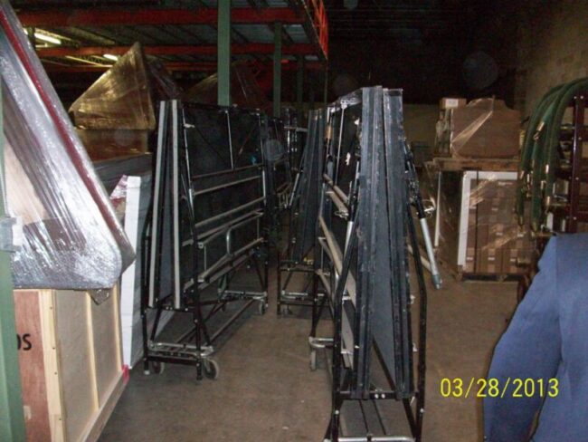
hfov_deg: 53.9
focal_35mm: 34
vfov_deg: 41.8
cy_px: 221
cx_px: 294
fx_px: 578
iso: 320
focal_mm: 5.7
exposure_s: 1/42.4
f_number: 2.8
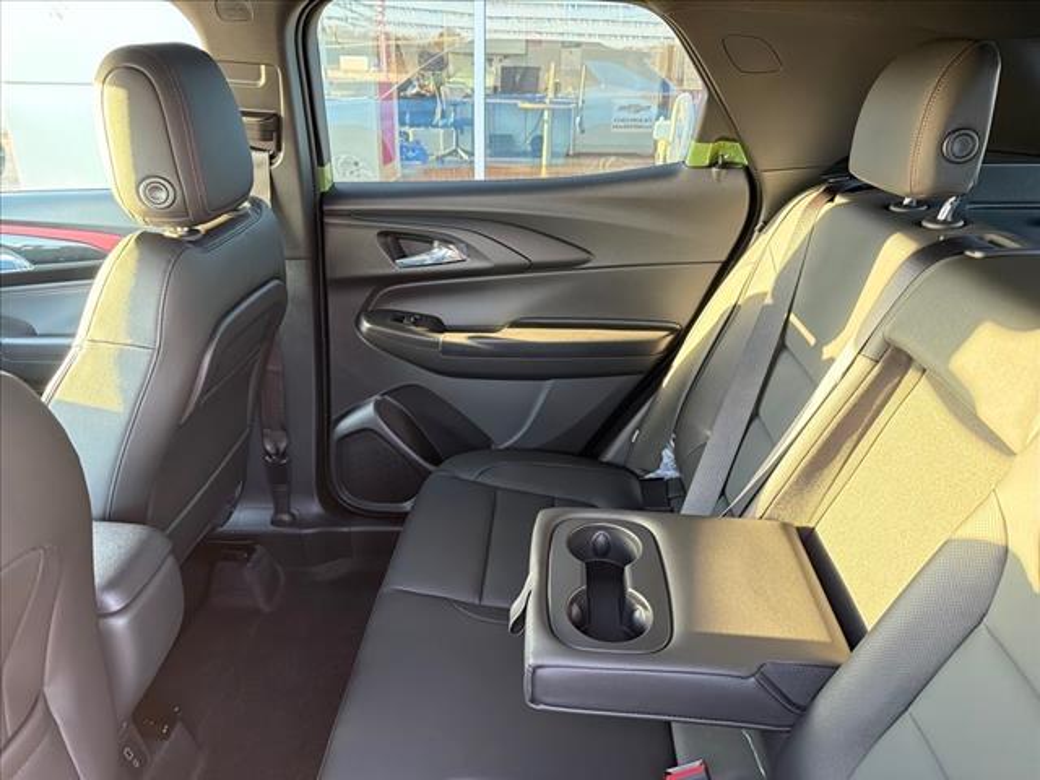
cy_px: 390
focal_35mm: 24
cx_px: 520
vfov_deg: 56.8
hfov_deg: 71.6
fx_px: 721
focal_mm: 6.76
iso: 640
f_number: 1.78
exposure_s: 1/60
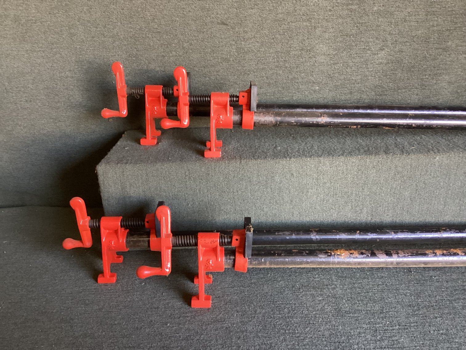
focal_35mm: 31
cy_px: 175
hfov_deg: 58.3
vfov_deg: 45.4
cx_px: 233
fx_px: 417
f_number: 2.4
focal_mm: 3.3
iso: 400
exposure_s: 1/50
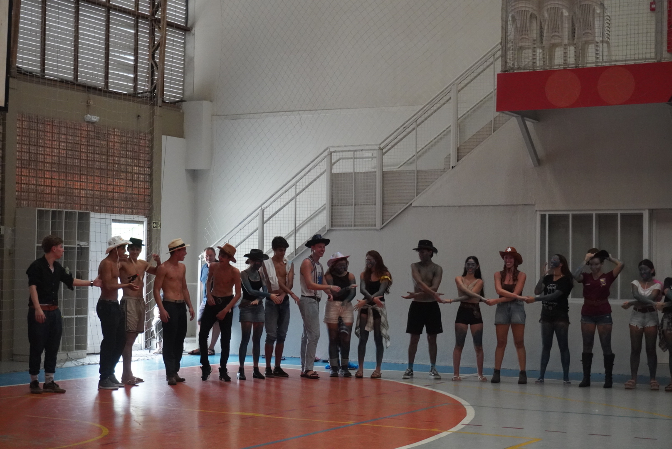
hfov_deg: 30.5
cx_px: 336
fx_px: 1233
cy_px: 224
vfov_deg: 20.6
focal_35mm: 66
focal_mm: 44
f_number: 5.6
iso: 4000
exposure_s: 1/160
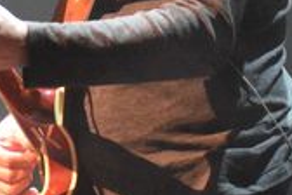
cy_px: -19
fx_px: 3123
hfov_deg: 5.3
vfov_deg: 3.6
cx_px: -75
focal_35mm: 385
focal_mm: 60
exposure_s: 1/100
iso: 6400
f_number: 4
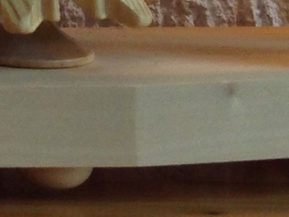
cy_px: -428
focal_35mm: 260
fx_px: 2172
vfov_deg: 5.4
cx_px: -484
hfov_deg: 7.0
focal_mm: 4.12
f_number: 2.4
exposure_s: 1/30
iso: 50
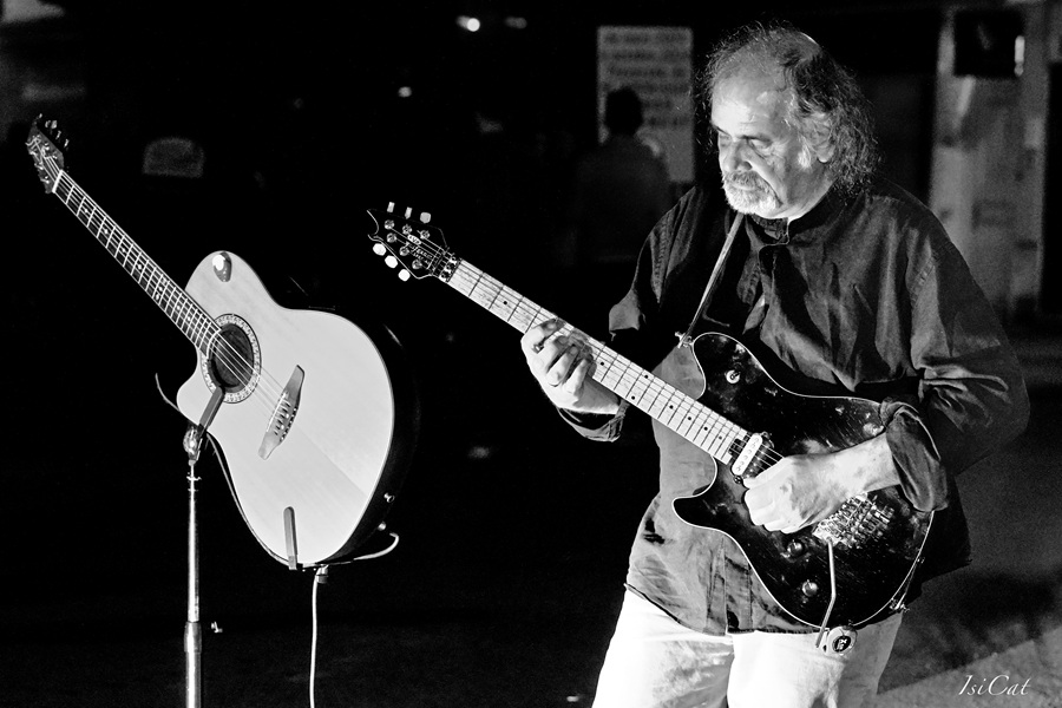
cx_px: 531
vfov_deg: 13.0
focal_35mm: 105
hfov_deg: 19.5
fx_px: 3097
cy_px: 354
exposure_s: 1/202
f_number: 4
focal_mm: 70
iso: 4000
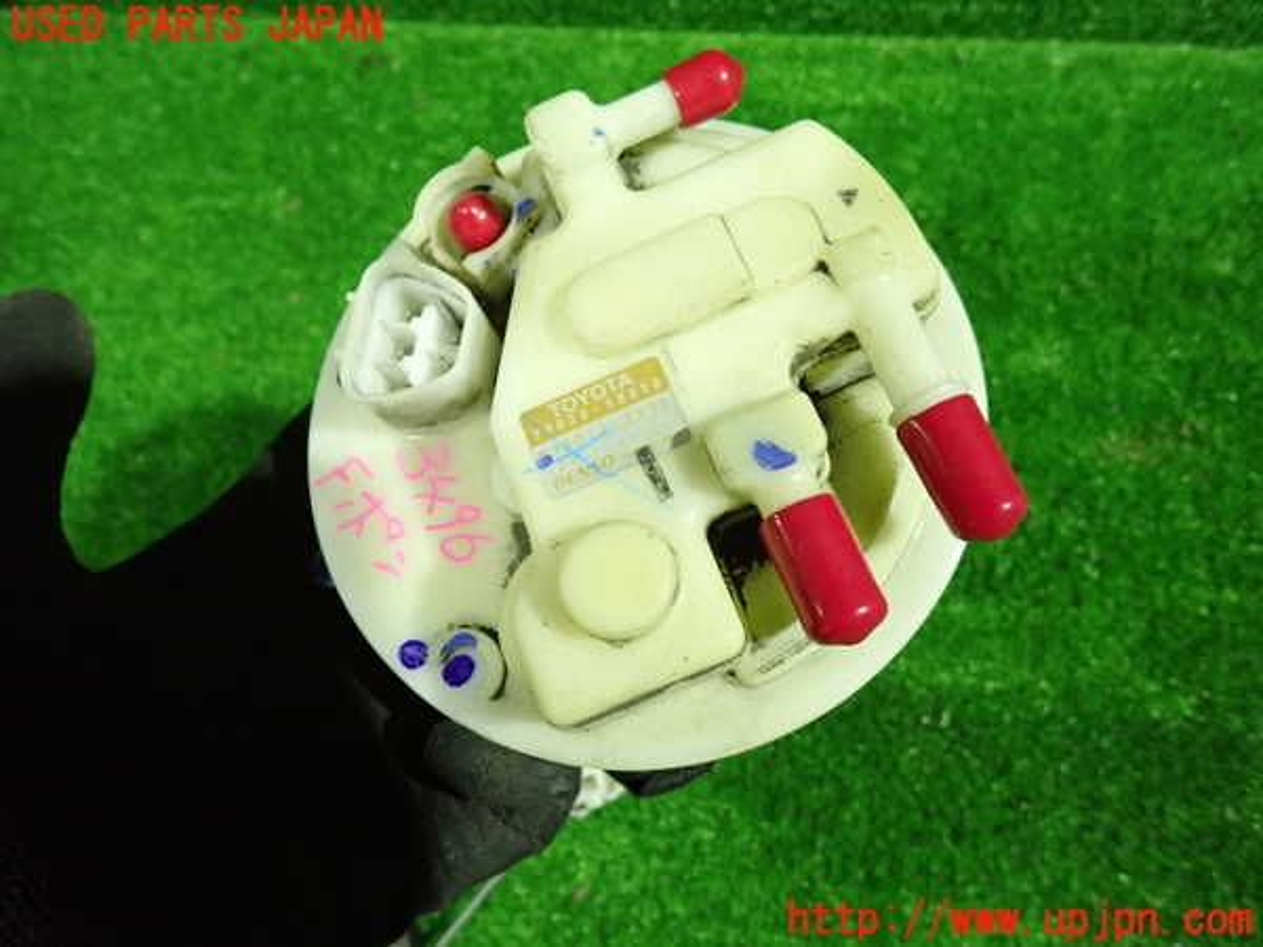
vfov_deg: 54.9
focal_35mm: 25
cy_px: 474
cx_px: 632
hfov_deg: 69.4
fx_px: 912
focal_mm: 4.5
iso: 640
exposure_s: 1/30
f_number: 2
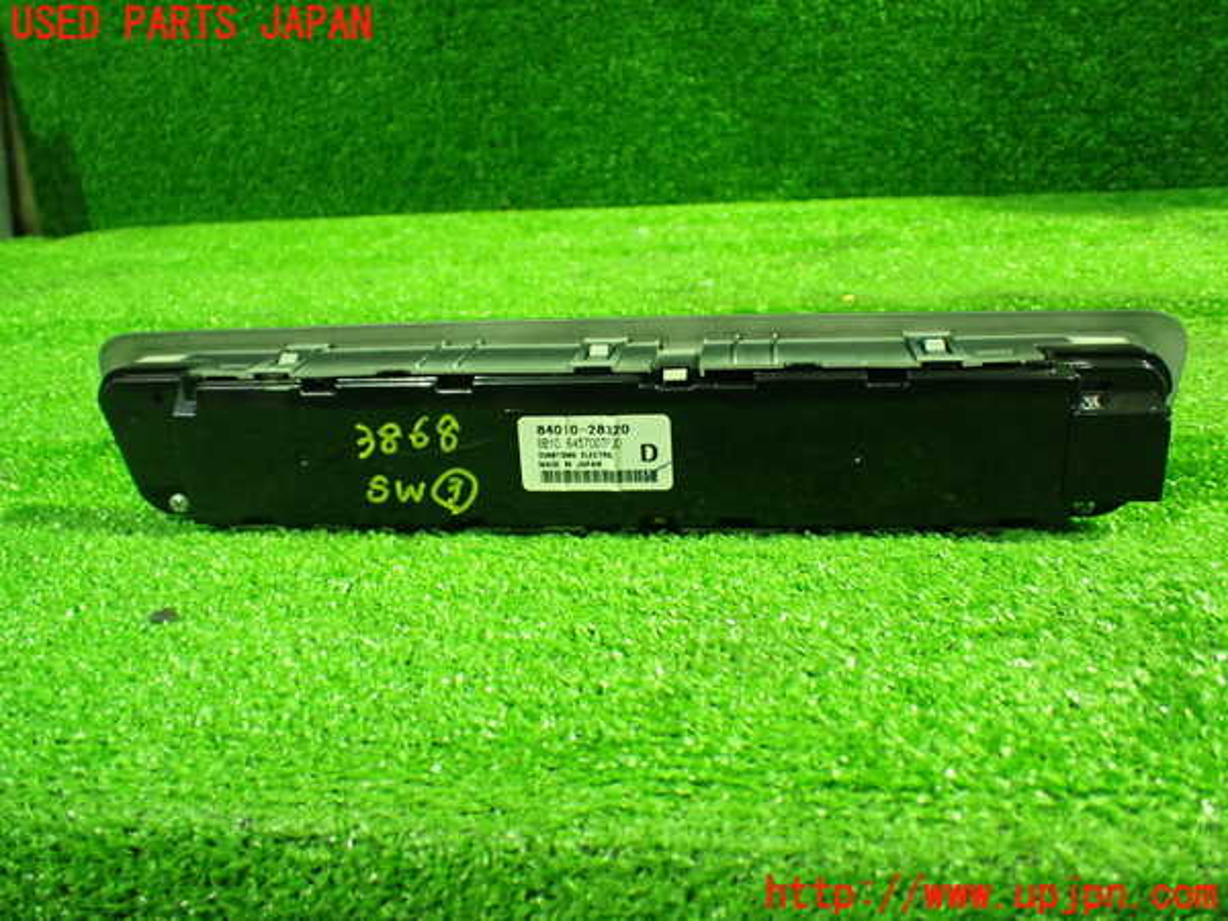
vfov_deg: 46.8
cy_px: 460
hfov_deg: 60.0
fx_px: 1064
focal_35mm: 30
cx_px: 614
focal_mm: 5.4
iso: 1000
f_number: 2.3
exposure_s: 1/30
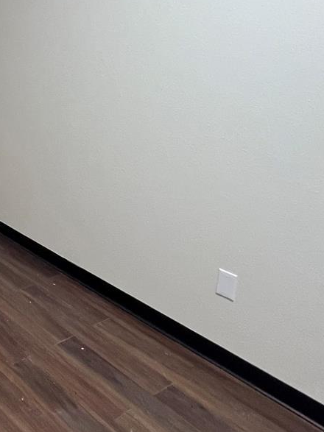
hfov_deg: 34.6
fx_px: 424
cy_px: 132
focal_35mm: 34
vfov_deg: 52.6
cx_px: -51
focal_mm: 1.57
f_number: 1.8
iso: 200
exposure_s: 1/120
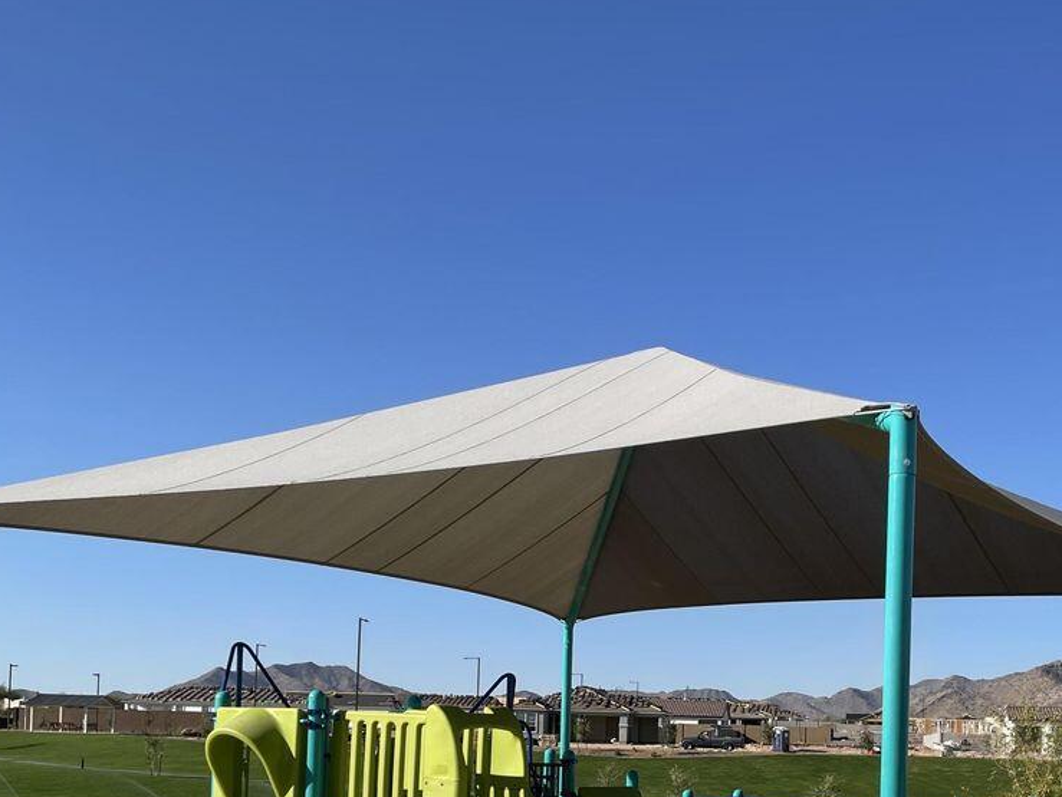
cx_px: 712
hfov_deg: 39.2
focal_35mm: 48
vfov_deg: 29.1
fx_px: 1473
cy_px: 718
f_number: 1.6
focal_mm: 4.2
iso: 32
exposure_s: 1/3731
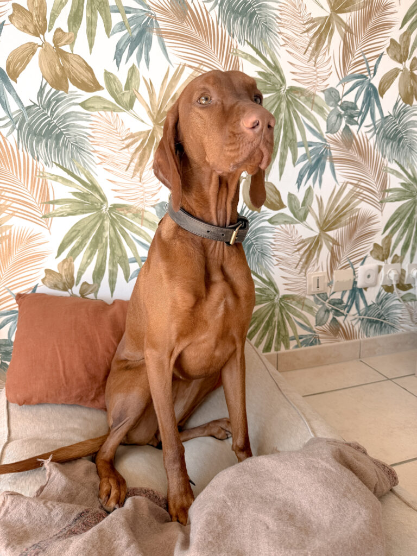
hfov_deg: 56.8
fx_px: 385
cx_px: 208
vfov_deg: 71.6
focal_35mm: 24
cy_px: 278
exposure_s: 1/170
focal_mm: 6.76
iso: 64
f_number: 1.8
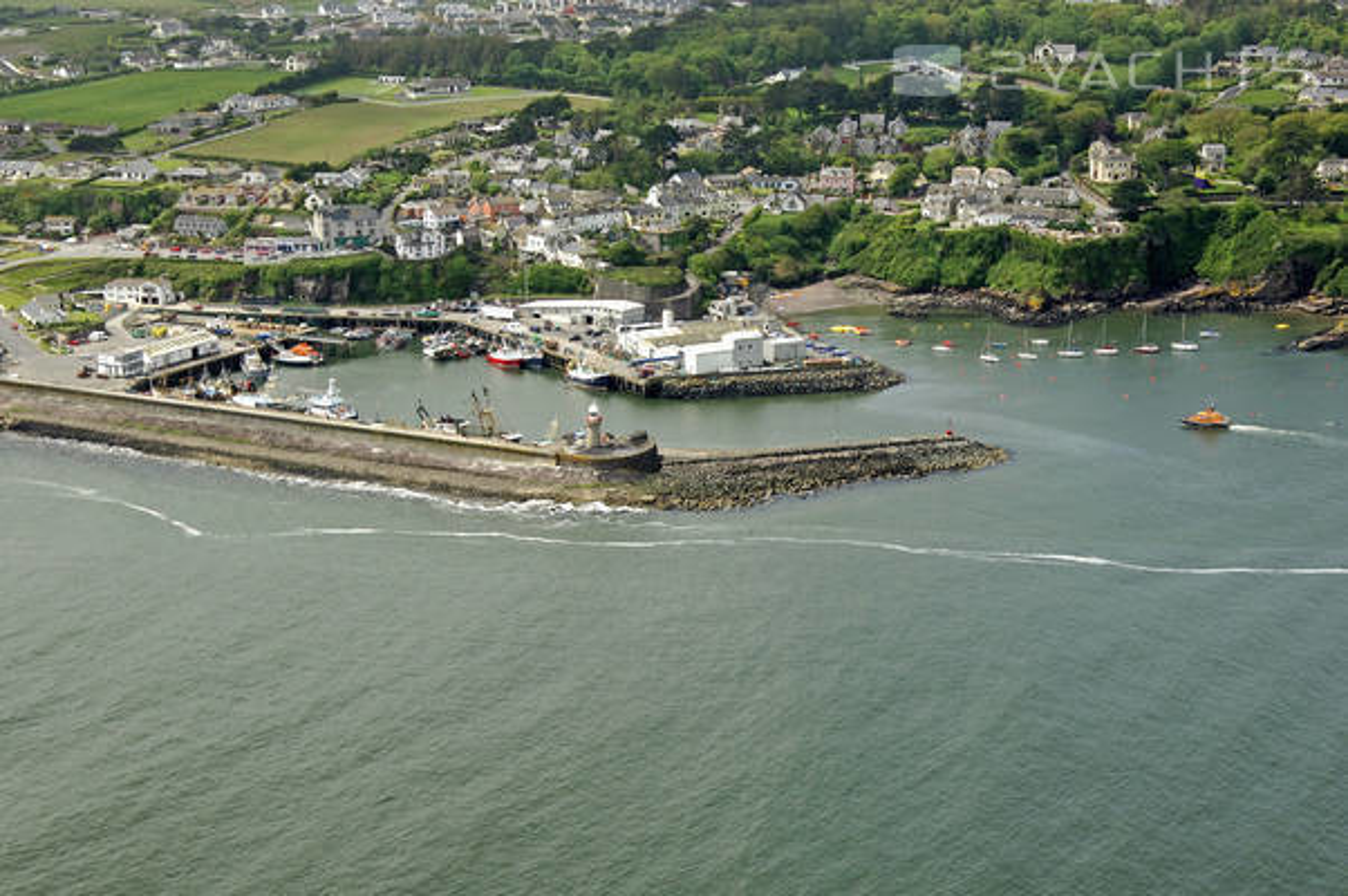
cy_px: 448
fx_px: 2525
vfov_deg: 20.1
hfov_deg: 29.9
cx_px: 674
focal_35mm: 68
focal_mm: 45
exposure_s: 1/1000
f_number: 8
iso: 400
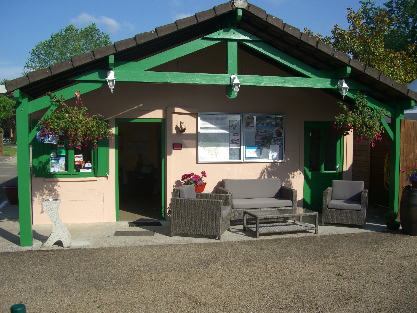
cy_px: 156
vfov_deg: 37.7
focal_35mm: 38
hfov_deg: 49.0
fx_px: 458
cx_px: 208
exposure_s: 1/400
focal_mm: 7.9
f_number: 5.6
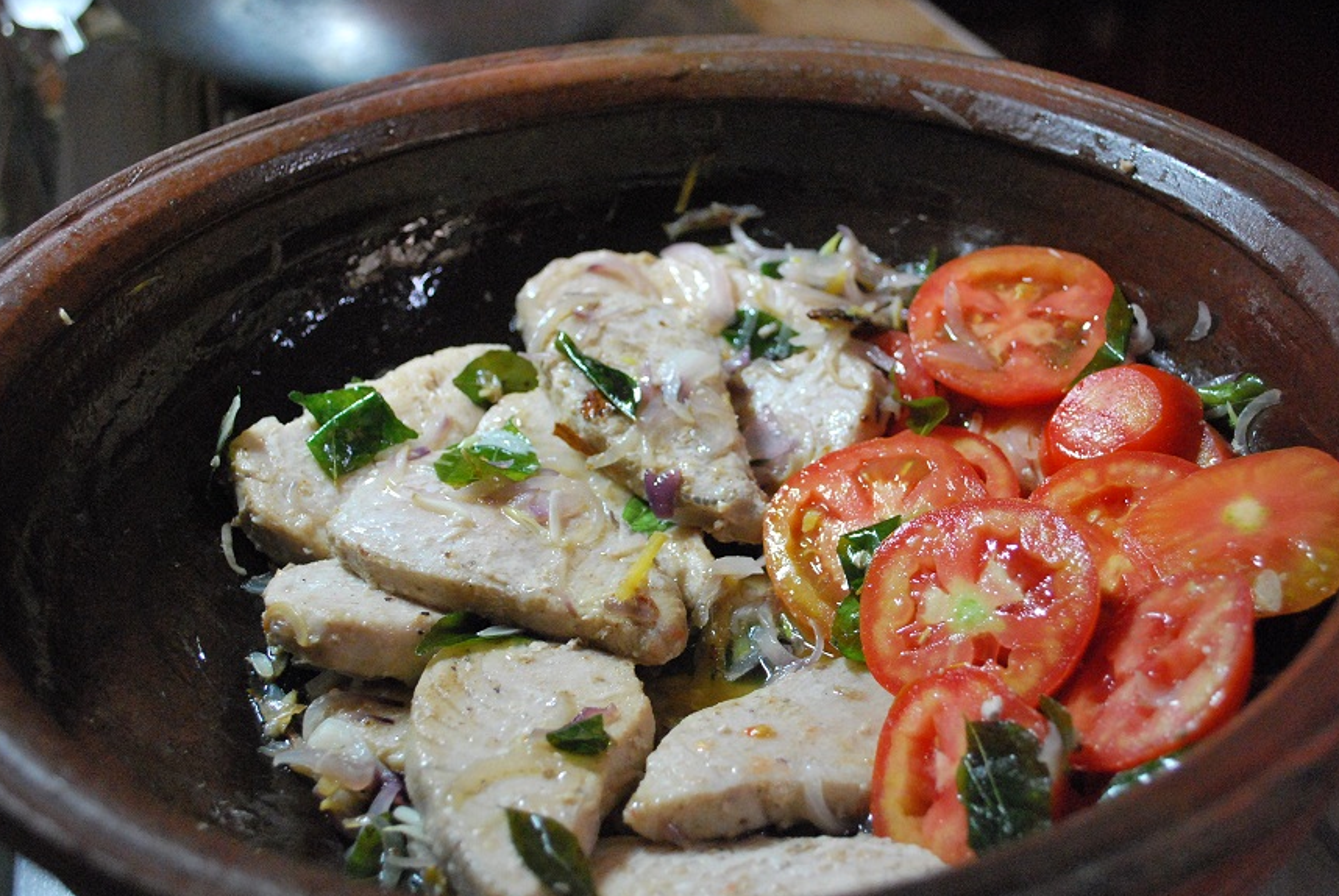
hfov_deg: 44.4
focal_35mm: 44
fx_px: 1638
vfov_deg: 30.6
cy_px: 437
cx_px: 716
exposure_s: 1/25
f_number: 4.2
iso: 1600
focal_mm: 26
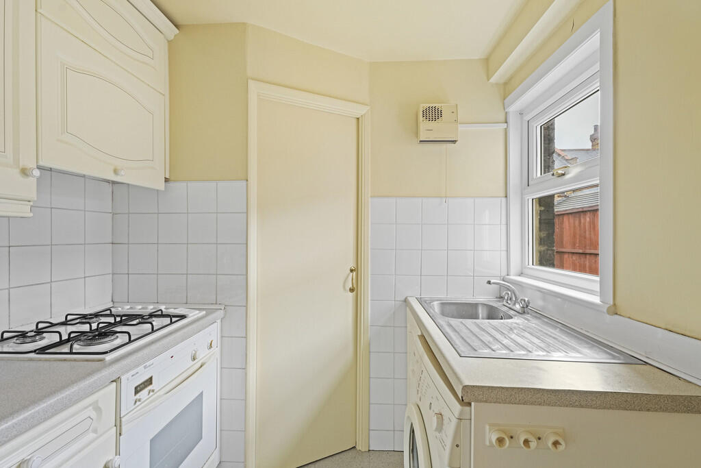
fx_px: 319
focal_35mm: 16
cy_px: 234
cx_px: 350
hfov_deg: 95.3
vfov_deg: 72.4
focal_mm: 16.4
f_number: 7.1
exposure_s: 1/6
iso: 800
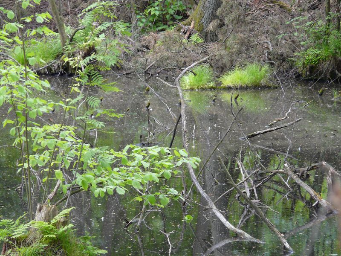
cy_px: 128
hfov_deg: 7.3
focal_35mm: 270
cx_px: 170
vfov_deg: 5.5
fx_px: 2660
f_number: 3.6
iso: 200
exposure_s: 1/50
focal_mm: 44.4
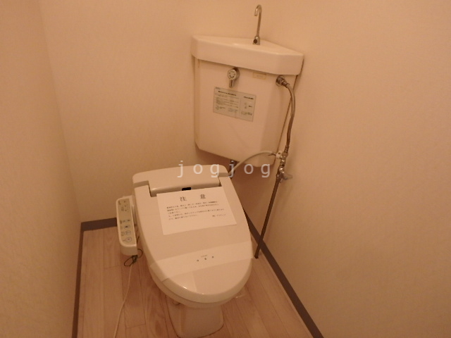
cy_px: 169
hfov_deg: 79.0
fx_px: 274
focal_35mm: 21
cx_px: 226
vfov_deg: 63.4
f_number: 3.5
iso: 320
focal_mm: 3.7
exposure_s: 1/30
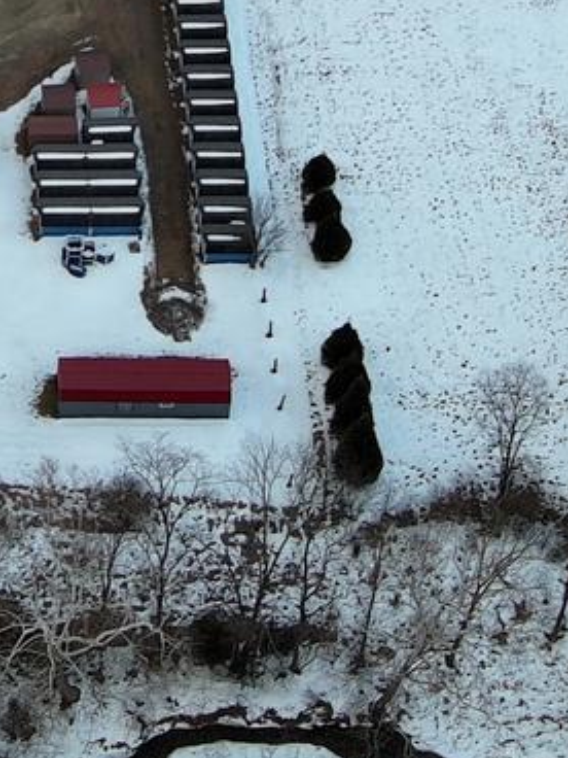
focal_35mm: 155
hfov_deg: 9.4
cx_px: -167
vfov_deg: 12.3
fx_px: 3391
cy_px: -261
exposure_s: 1/351
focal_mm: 10.57
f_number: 2.8
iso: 100
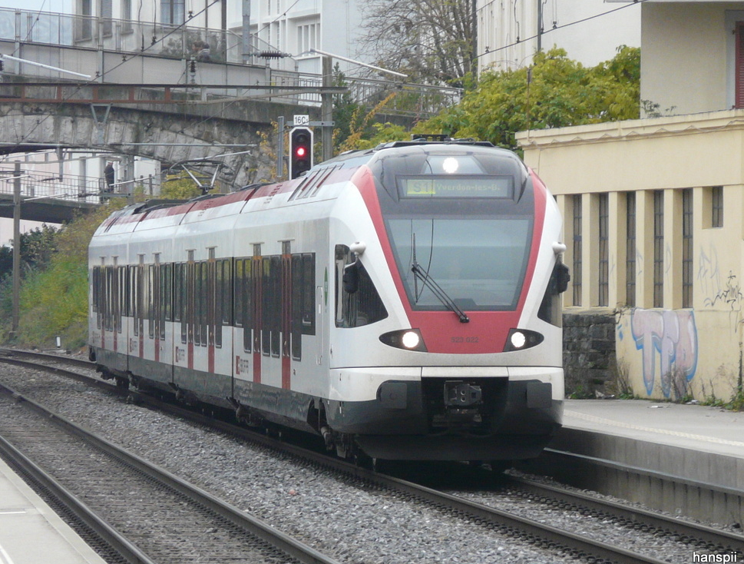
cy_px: 289
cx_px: 372
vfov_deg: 7.8
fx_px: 4142
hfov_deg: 10.3
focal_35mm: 192
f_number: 3.6
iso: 200
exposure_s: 1/200
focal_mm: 30.6
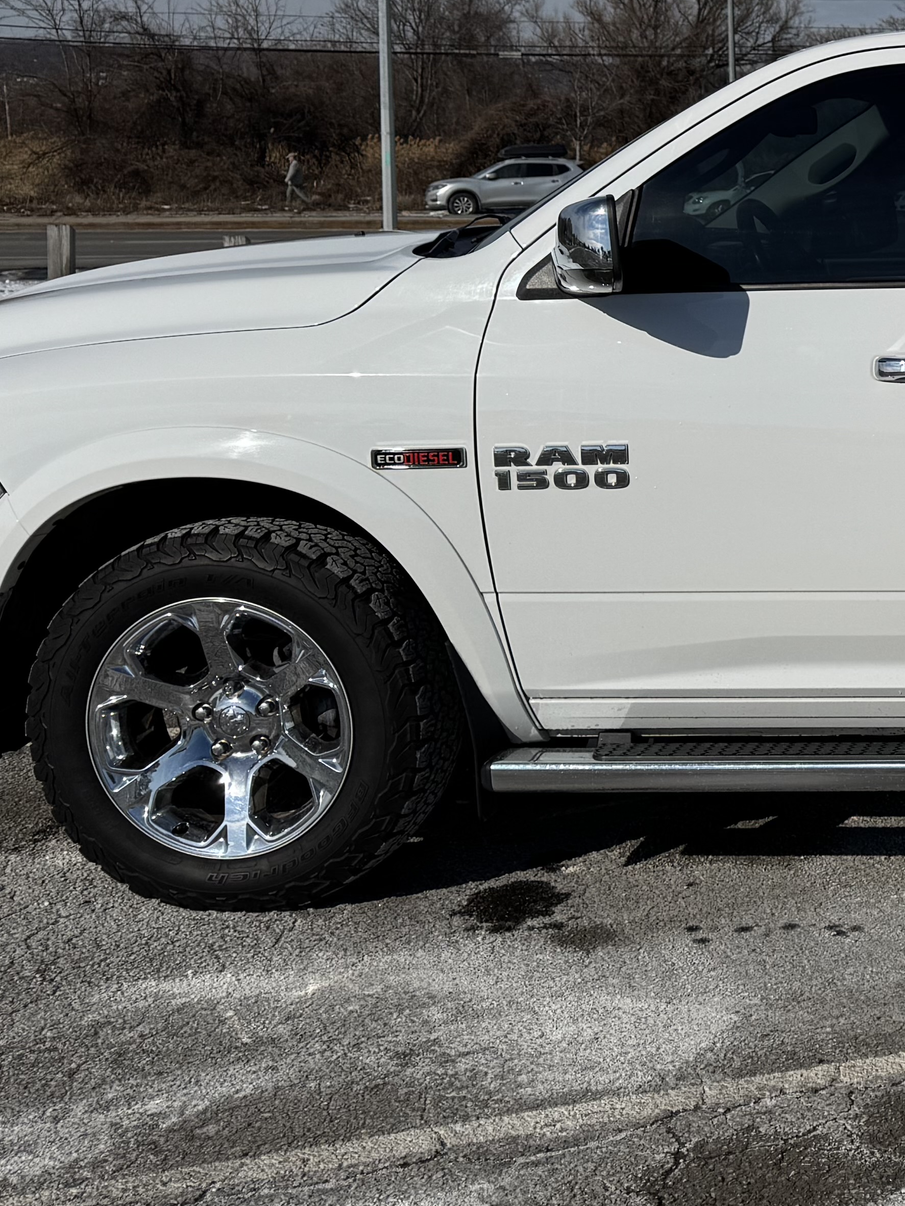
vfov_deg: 32.8
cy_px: 362
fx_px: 2022
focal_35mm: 58
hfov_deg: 22.1
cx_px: 1245
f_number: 1.78
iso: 64
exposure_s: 1/12346
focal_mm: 6.76
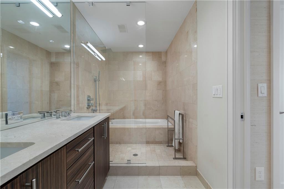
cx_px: 142
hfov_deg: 96.8
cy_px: 94
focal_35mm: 16
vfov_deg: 73.7
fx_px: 126
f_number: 7.1
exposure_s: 1/40
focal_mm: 16
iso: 640
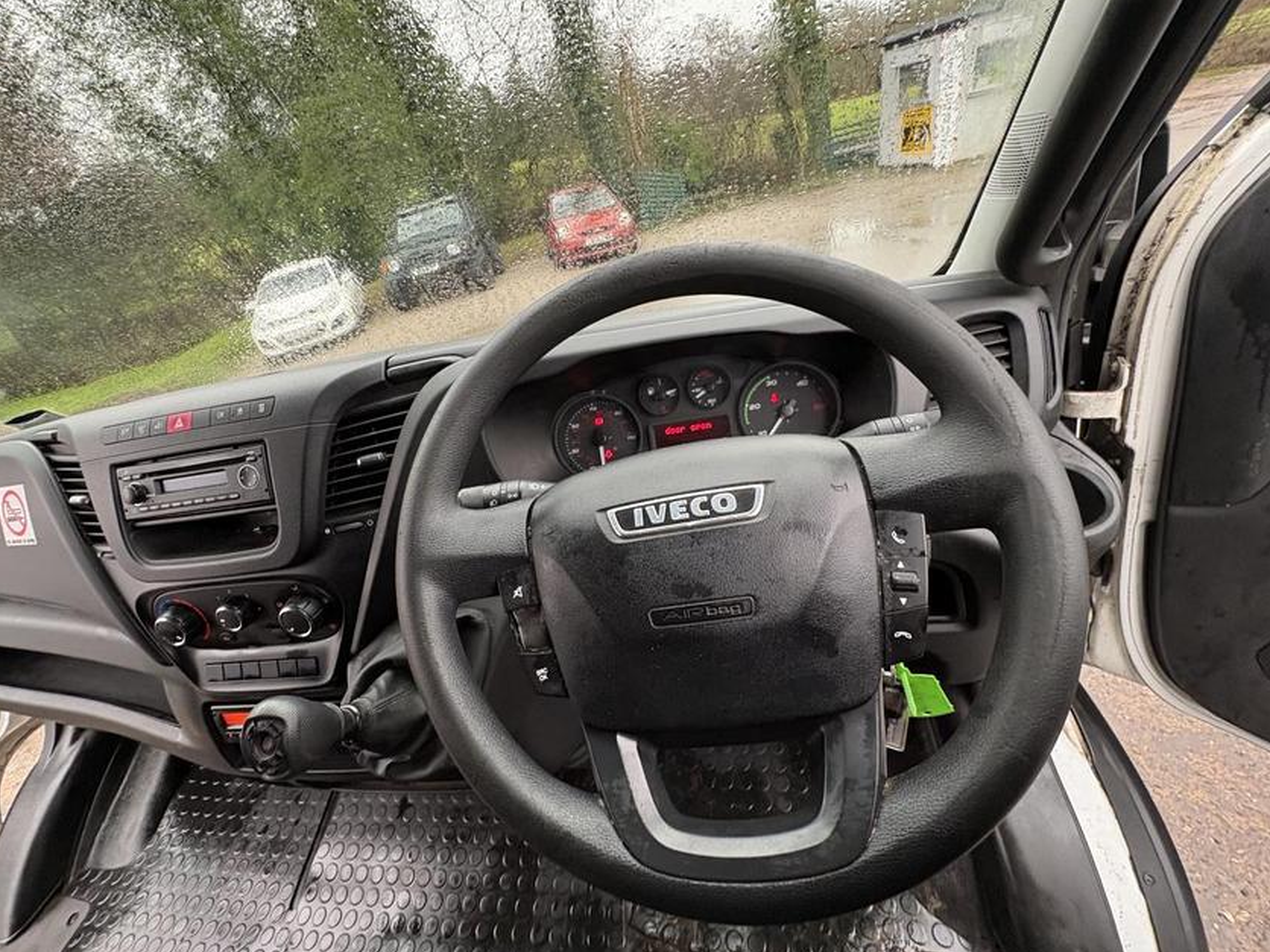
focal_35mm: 15
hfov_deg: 98.0
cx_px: 592
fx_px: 550
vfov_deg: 81.7
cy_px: 449
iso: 250
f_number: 2.2
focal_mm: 2.22
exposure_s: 1/60
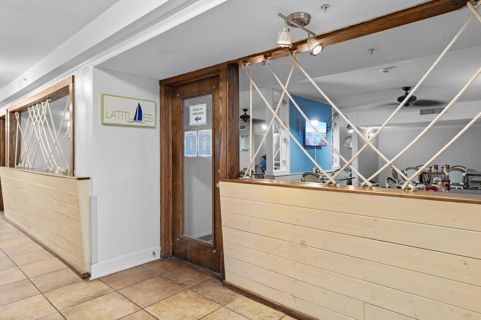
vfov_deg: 59.5
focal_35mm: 21
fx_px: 281
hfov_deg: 81.2
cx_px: 240
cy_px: 160
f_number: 5
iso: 100
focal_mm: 14
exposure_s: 1.6
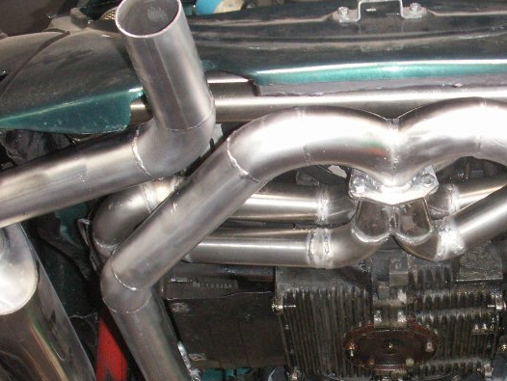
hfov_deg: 26.5
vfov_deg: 20.3
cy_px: 276
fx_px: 1055
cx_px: 407
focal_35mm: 72
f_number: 3.5
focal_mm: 7.7
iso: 160
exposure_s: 1/40
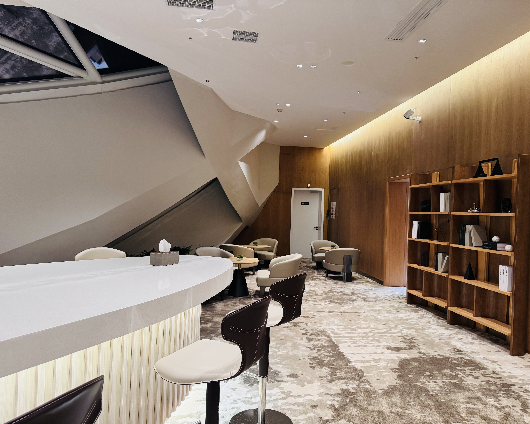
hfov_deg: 68.1
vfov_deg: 56.8
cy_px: 212
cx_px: 273
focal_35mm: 25
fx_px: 392
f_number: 1.78
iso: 250
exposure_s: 1/50
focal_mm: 6.76
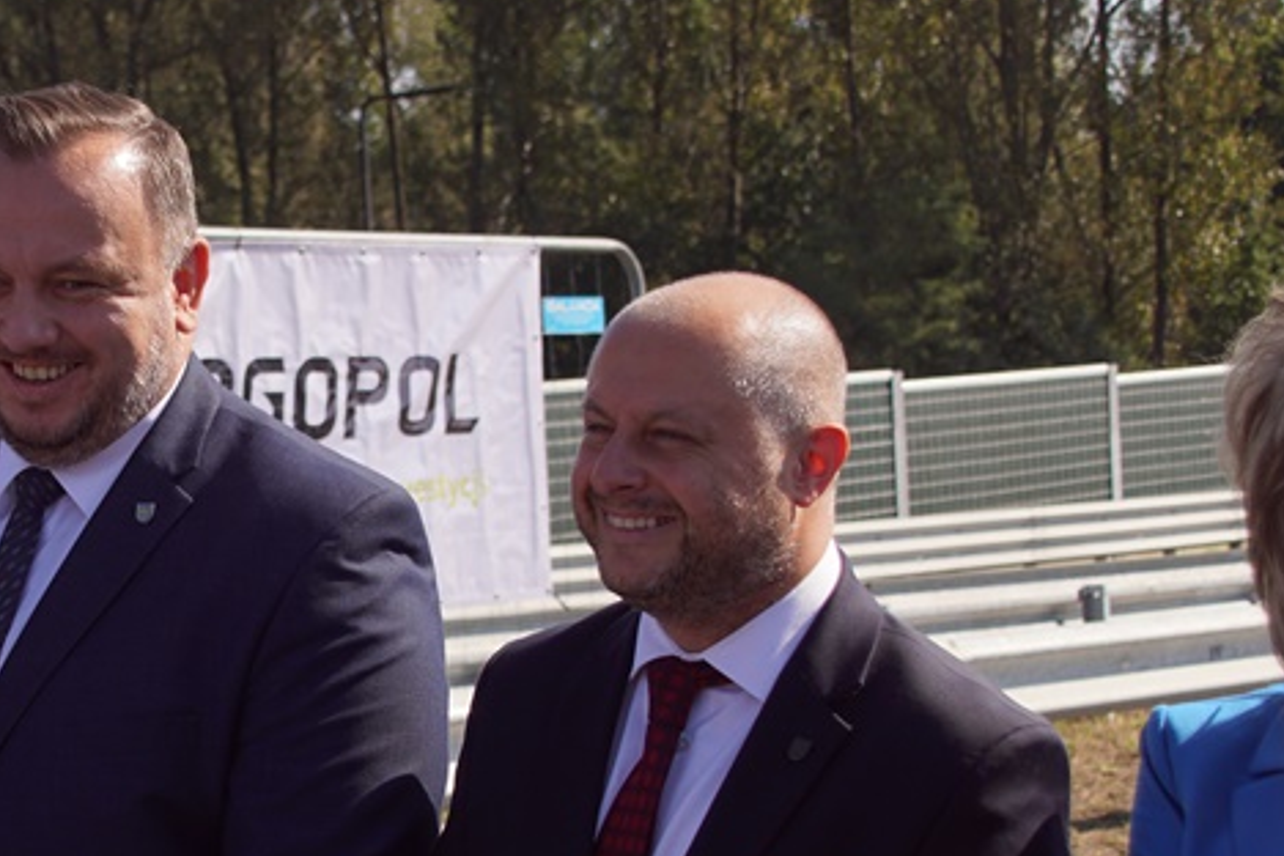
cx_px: 176
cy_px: 610
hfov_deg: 18.0
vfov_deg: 12.2
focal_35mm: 112
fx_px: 3997
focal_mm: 35
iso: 100
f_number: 5
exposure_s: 1/640
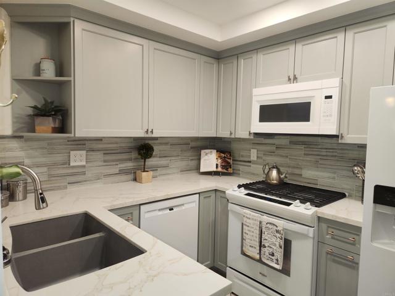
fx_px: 262
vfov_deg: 58.9
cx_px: 198
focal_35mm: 23
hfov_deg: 73.9
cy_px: 148
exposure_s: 1/60
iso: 50
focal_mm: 5.4
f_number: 1.8
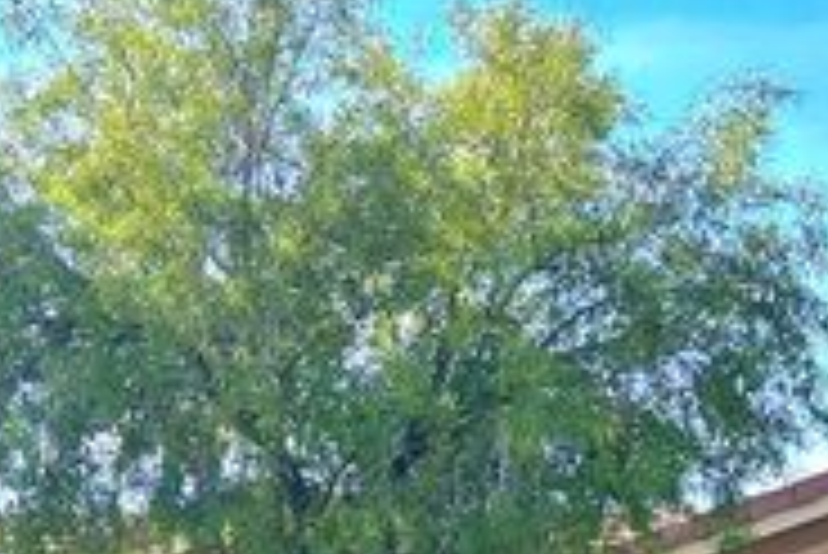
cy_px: 759
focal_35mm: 110
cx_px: 626
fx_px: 2532
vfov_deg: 12.0
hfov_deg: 18.4
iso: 50
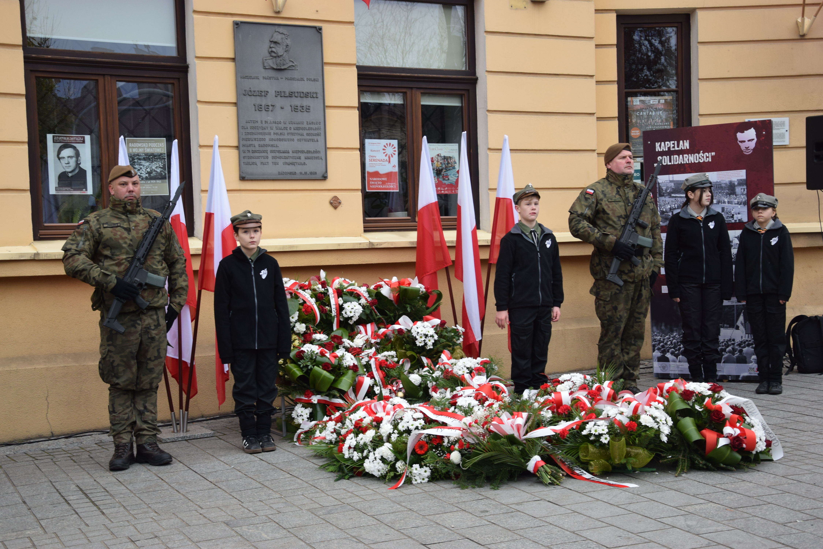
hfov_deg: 35.0
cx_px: 412
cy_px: 274
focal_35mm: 57
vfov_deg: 23.8
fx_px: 1303
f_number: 5.6
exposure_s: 1/125
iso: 400
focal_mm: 38
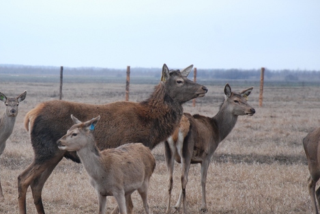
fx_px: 2239
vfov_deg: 5.5
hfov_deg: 8.2
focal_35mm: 252
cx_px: 98
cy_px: 148
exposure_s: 1/350
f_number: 5.6
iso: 500
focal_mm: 105
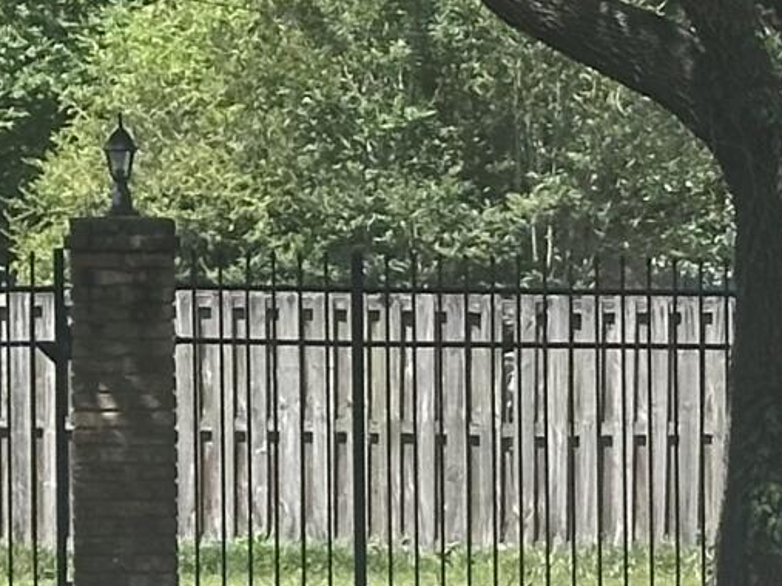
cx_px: 1081
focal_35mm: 284
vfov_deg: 5.2
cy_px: 563
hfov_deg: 6.9
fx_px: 6414
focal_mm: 6.86
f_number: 1.78
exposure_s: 1/2597
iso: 64
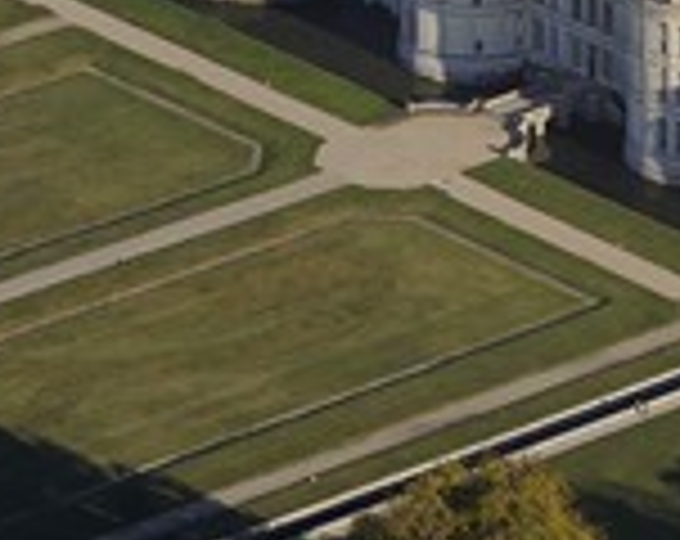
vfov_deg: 3.5
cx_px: 878
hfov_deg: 4.3
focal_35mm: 445
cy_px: 32
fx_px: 8933
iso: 400
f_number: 9
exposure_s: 1/1000
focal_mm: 170
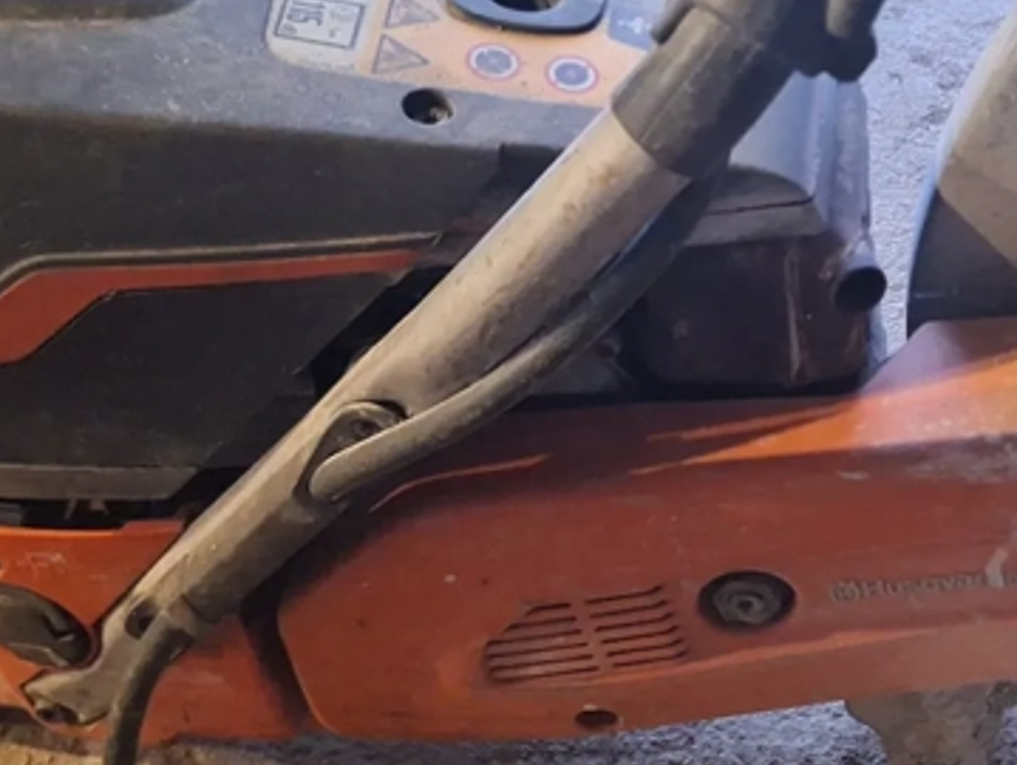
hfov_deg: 29.0
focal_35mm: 64
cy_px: 445
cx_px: 918
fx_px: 1882
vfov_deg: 22.9
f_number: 1.8
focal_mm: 5.54
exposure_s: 1/17
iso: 1250
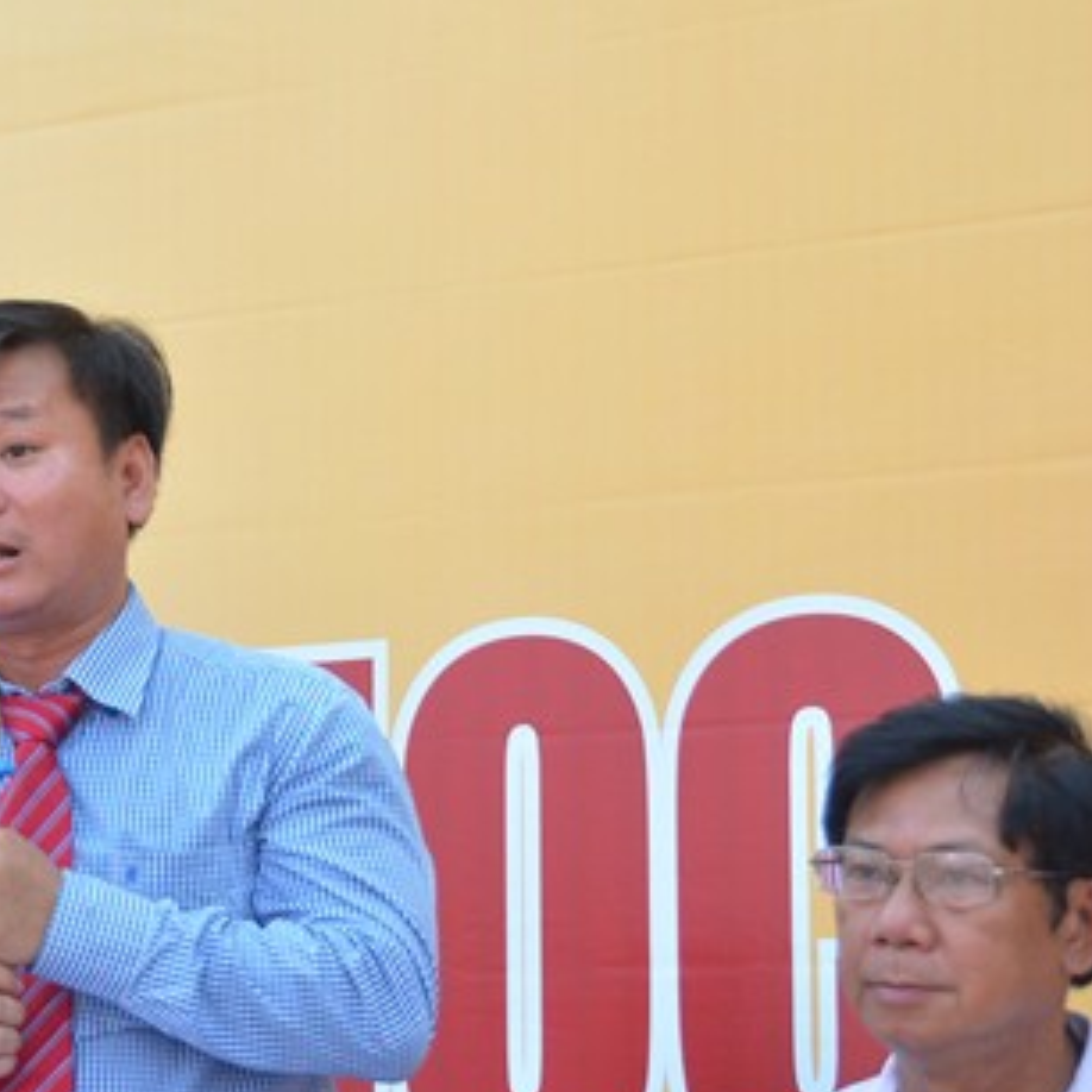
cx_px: 186
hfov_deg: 13.0
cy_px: 639
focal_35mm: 133
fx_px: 4747
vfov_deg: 13.1
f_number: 4.8
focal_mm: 50
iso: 160
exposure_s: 1/125
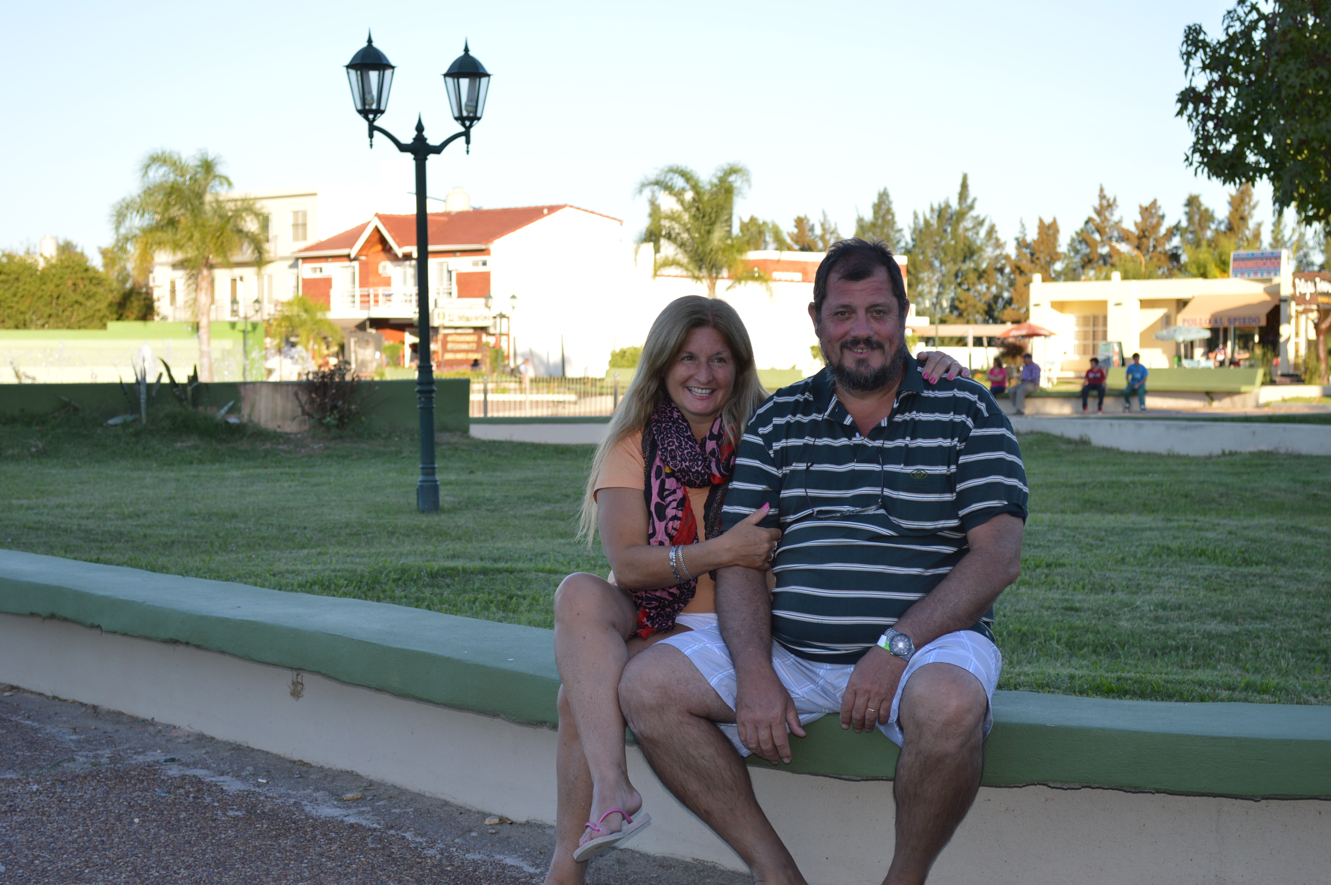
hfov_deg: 30.5
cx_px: 666
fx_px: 2438
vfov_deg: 20.6
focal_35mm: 66
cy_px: 442
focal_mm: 44
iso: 100
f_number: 5.3
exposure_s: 1/125
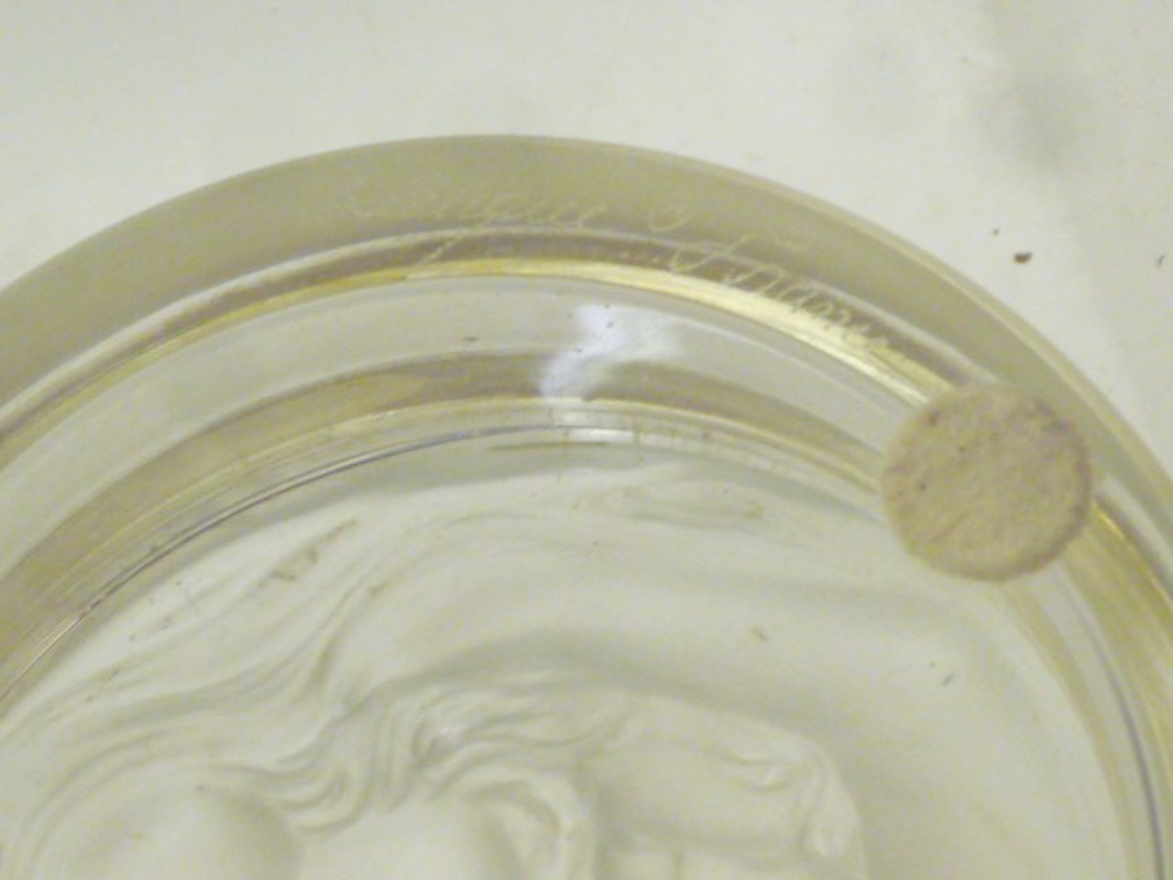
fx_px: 5286
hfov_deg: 12.7
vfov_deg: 9.5
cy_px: 440
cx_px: 586
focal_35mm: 156
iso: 400
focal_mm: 14.2
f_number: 5.6
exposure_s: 1/25
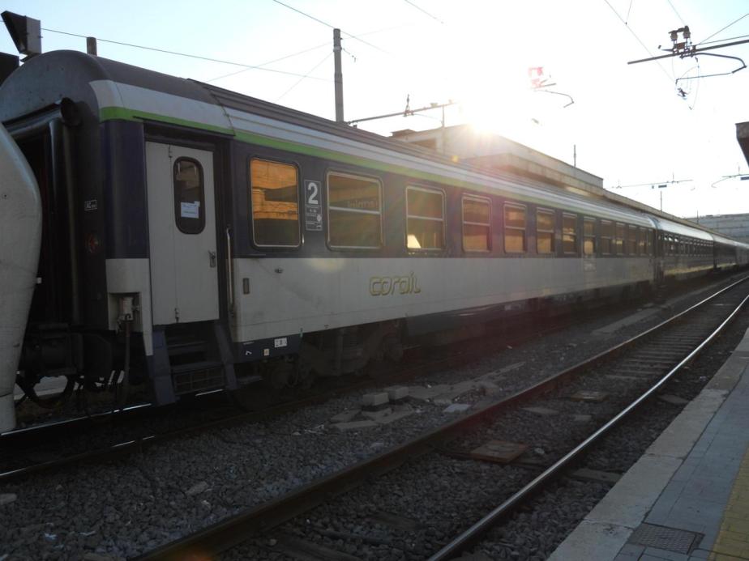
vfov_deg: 49.7
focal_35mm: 28
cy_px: 280
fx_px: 606
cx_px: 374
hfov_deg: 63.4
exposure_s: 1/640
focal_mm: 5
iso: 80
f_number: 2.7
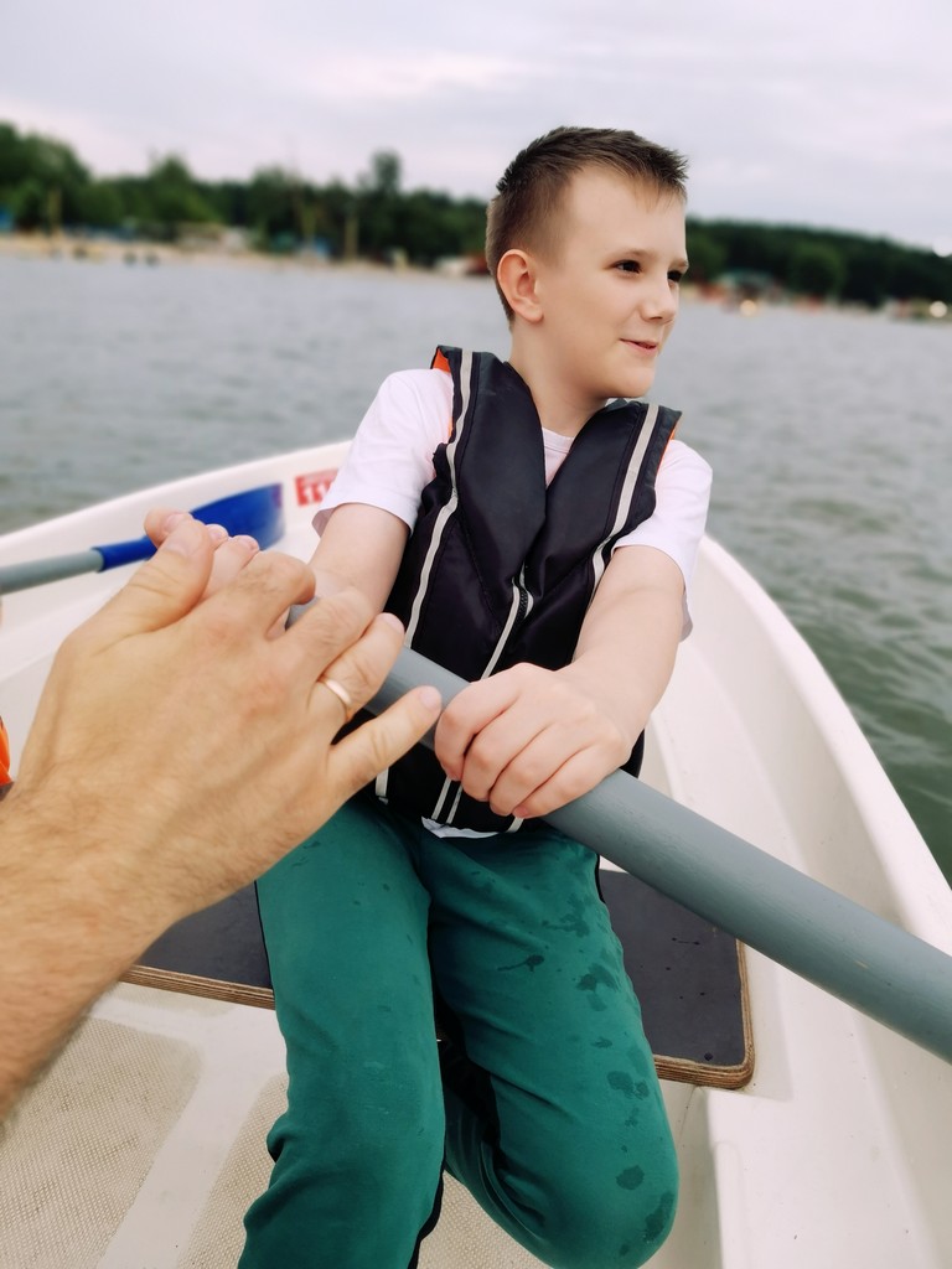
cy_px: 634
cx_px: 476
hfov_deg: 53.1
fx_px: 953
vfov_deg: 67.3
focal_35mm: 26
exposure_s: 1/493
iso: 50
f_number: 1.4
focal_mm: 4.66
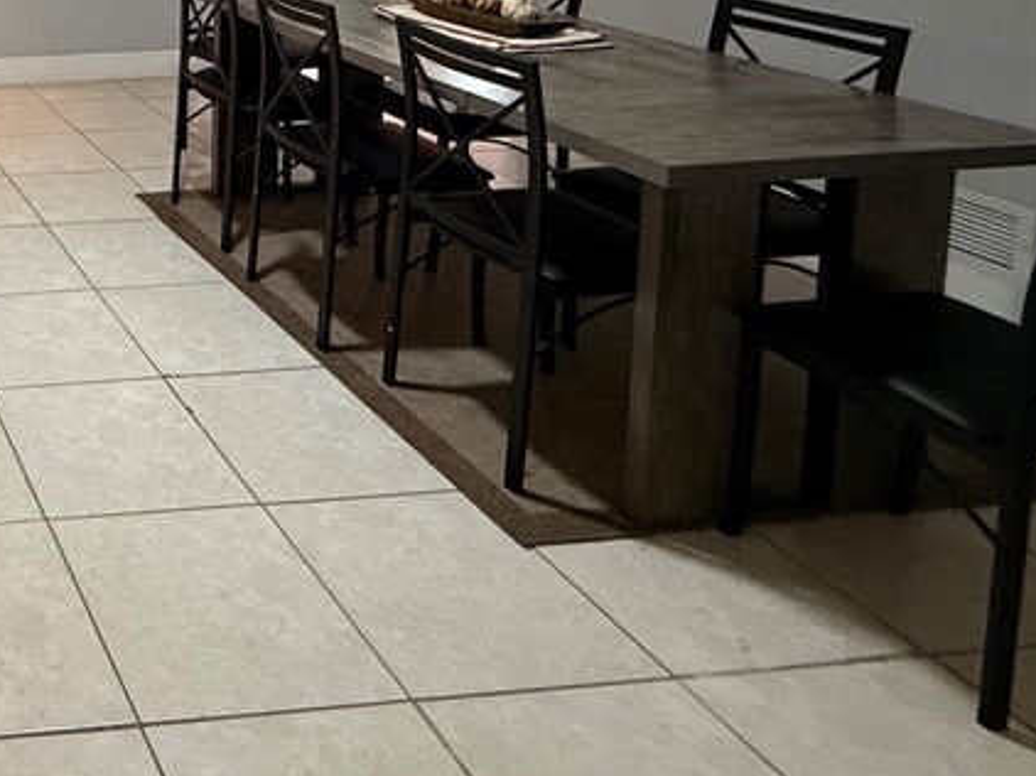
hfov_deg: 39.1
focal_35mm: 34
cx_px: -211
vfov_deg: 35.1
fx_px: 1017
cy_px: -101
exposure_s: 1/60
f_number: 2.2
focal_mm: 2.22
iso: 320
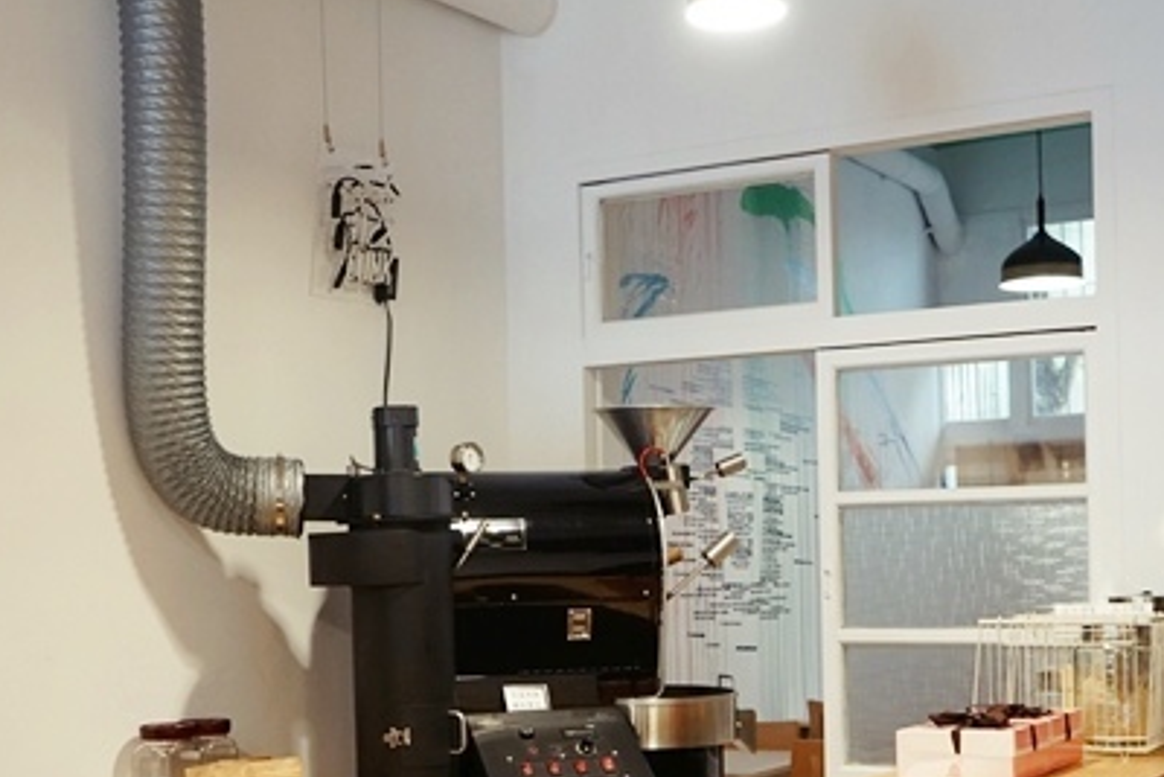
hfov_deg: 35.6
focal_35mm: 56
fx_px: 1811
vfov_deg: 24.0
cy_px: 578
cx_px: 565
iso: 1250
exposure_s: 1/60
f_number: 3.5
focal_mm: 28
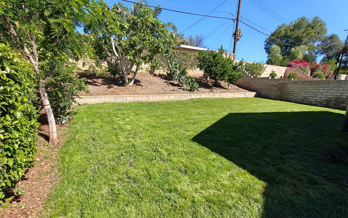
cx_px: 173
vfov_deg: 70.7
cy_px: 129
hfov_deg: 97.8
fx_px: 152
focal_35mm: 16
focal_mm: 2.3
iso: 80
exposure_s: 1/301
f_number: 2
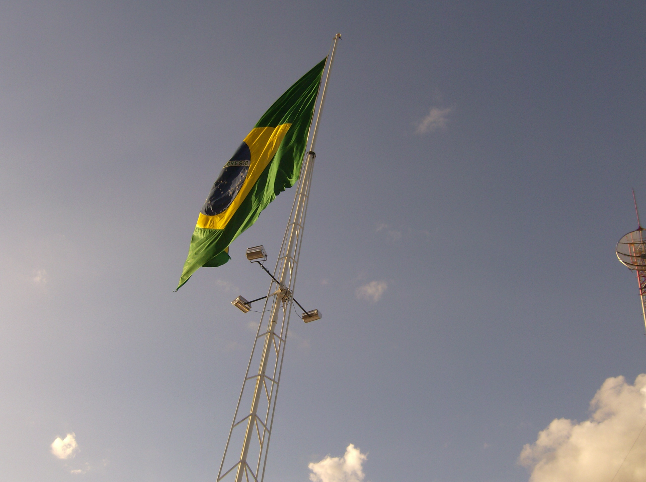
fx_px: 670
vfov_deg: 39.5
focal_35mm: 36
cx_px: 323
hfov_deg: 51.5
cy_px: 241
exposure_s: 1/561
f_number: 4.7
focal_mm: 6
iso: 100
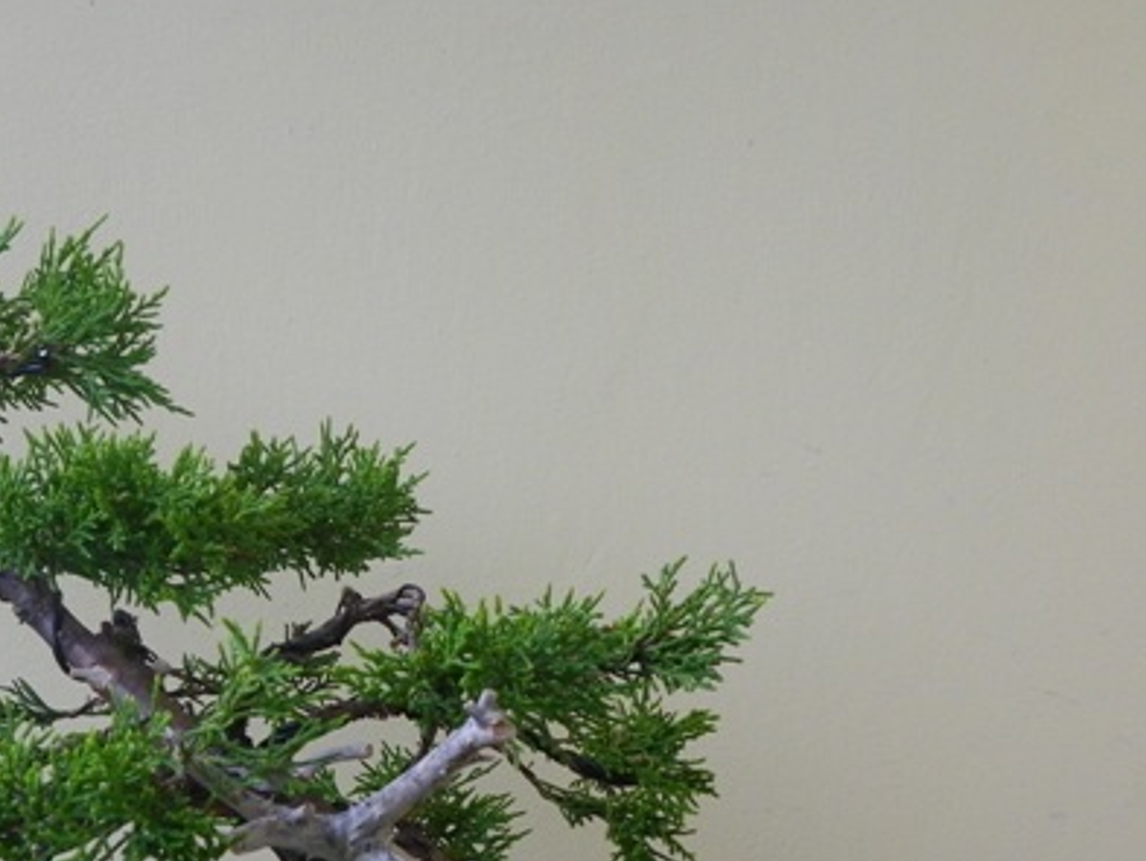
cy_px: 671
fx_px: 1888
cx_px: 335
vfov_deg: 25.3
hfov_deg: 33.3
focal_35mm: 57
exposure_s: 1/30
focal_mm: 6.2
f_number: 3.2
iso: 125
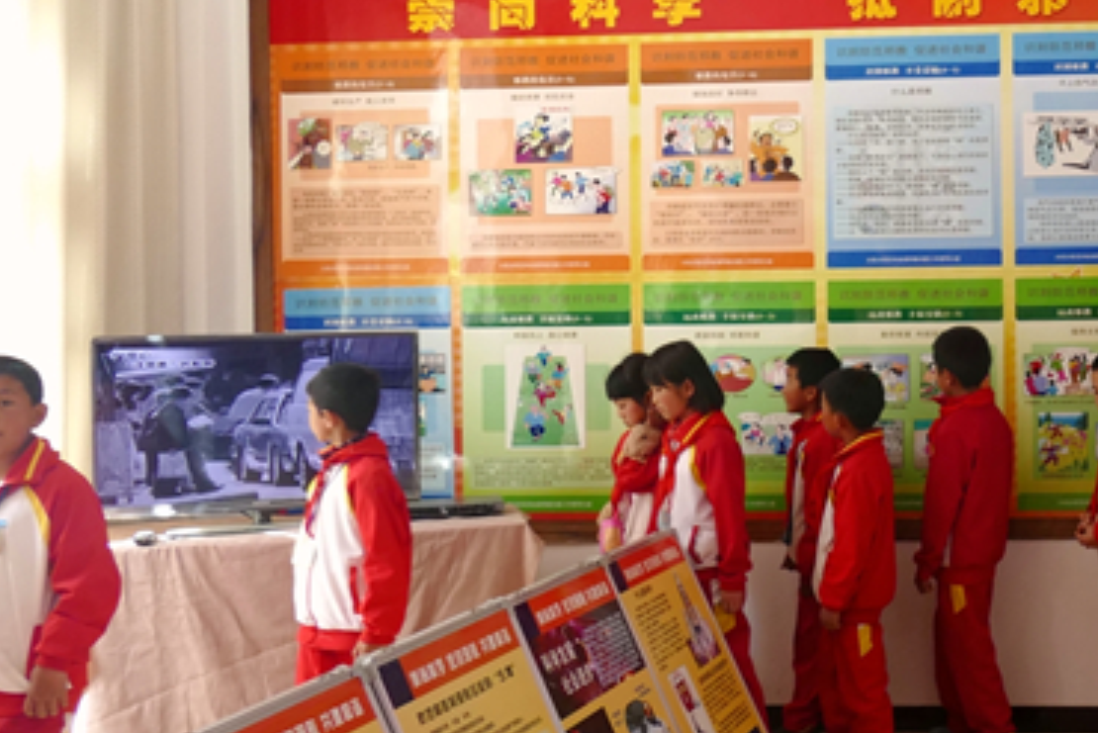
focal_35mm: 54
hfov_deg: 33.6
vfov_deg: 25.0
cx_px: 1104
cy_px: 289
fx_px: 1648
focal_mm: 9.12
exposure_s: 1/60
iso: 250
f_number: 2.8
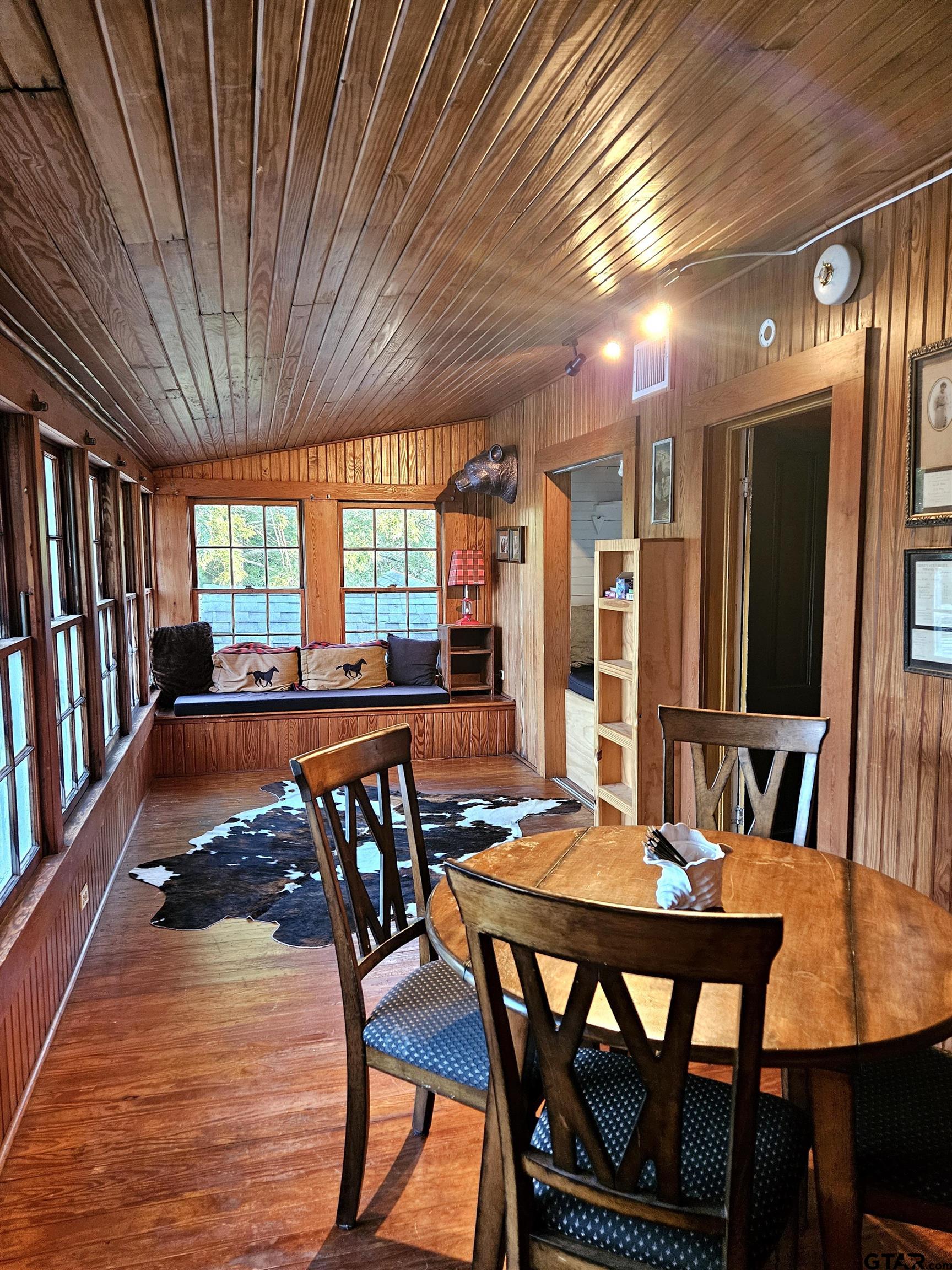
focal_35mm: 23
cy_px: 635
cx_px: 476
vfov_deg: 73.9
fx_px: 843
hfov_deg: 58.9
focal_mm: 5.4
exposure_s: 1/120
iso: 640
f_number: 1.8
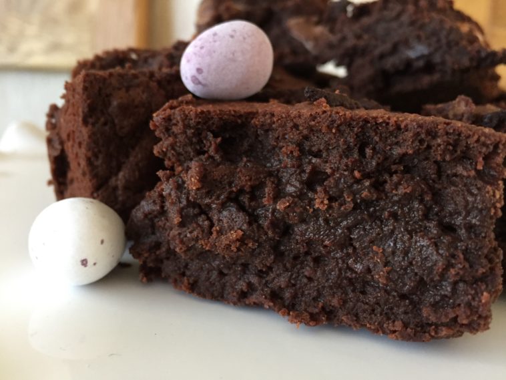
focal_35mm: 29
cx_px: 253
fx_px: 424
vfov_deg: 48.3
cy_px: 190
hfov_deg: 61.6
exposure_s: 1/33
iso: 200
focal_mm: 4.15
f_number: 2.2
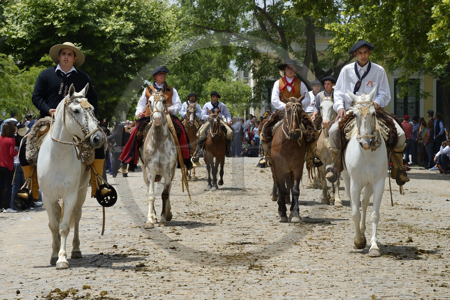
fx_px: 1187
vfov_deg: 14.4
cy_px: 150
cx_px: 225
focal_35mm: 95
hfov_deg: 21.5
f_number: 13
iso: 400
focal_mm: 95
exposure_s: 1/400
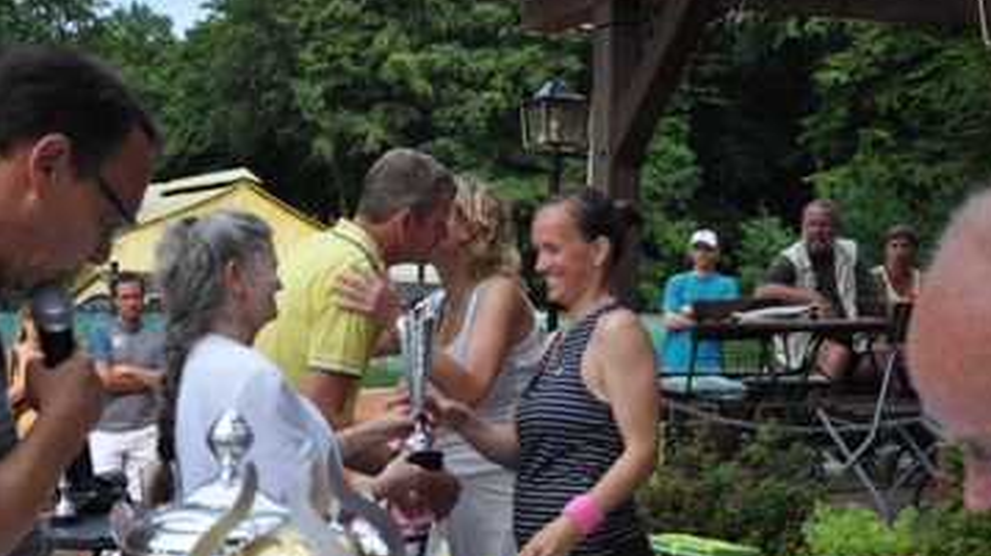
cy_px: 346
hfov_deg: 37.9
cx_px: 520
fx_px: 1445
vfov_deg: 21.8
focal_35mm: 55
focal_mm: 28
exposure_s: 1/1250
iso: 400
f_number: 5
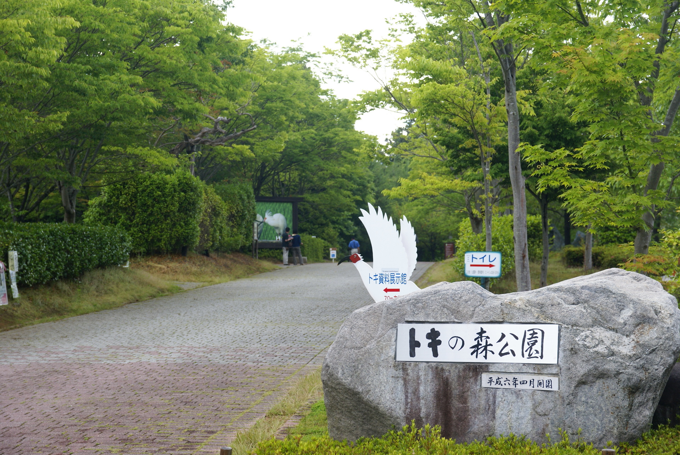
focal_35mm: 75
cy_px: 228
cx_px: 340
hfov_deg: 27.0
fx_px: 1418
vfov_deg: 18.2
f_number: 4.5
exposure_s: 1/80
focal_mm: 50
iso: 160
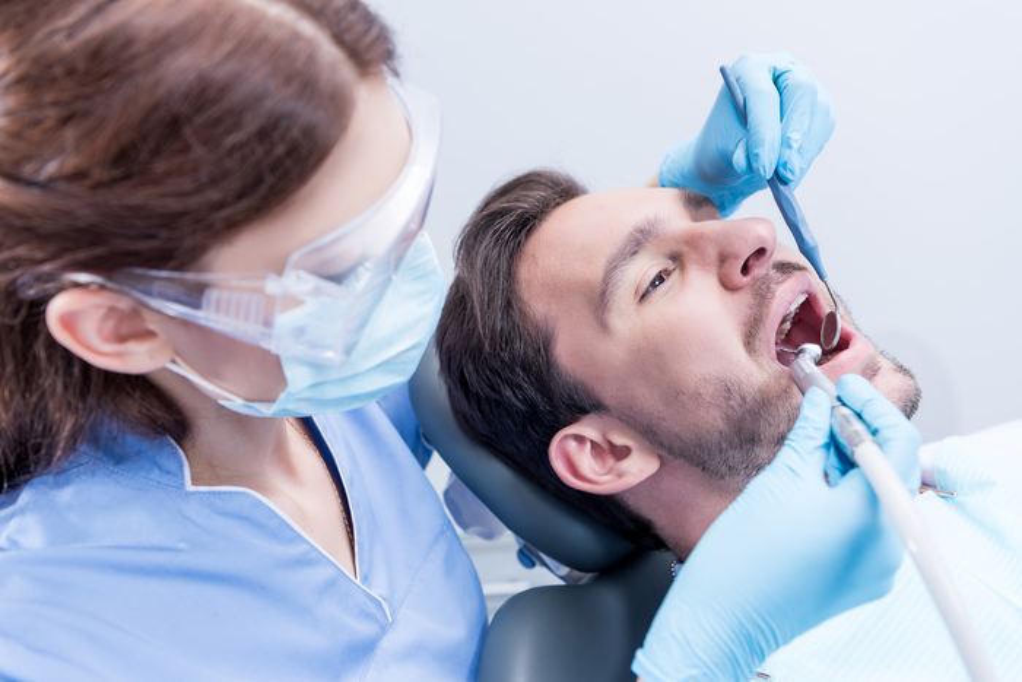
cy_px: 341
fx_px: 1278
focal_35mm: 45
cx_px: 511
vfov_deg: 29.9
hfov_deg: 43.6
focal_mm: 45
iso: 200
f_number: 4
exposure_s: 1/125
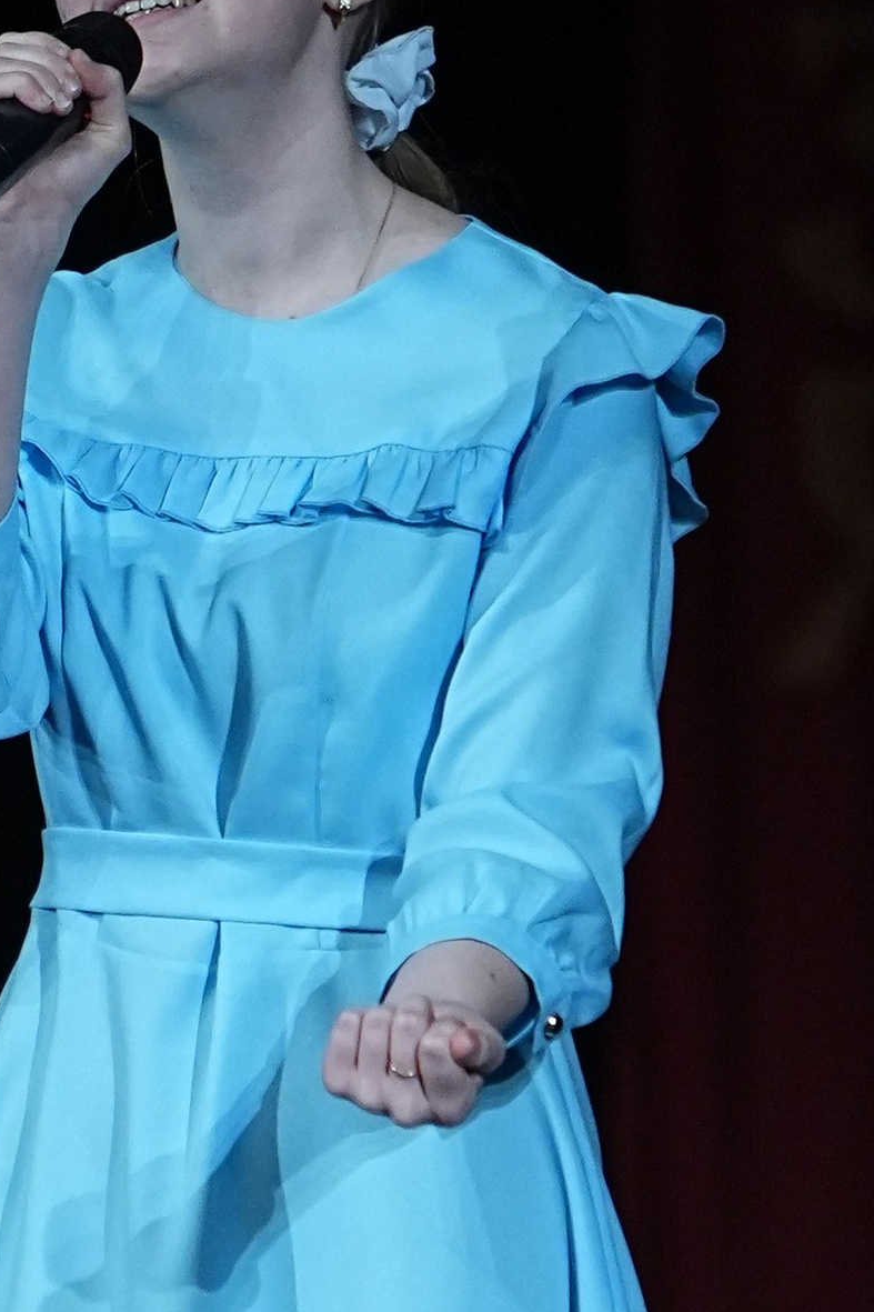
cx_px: 163
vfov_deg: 2.2
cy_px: 1234
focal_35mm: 927
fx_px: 33766
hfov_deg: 1.5
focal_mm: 190
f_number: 2.8
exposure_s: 1/400
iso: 2000
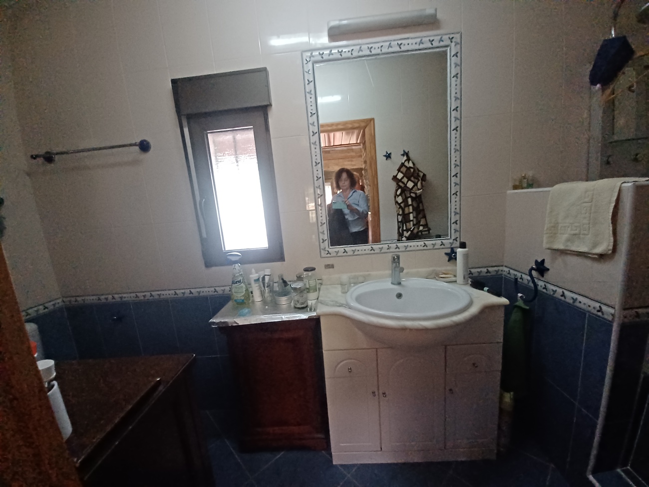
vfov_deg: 89.9
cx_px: 324
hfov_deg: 106.2
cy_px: 244
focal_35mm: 13
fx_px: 244
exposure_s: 1/15
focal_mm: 1.42
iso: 320
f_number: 2.2
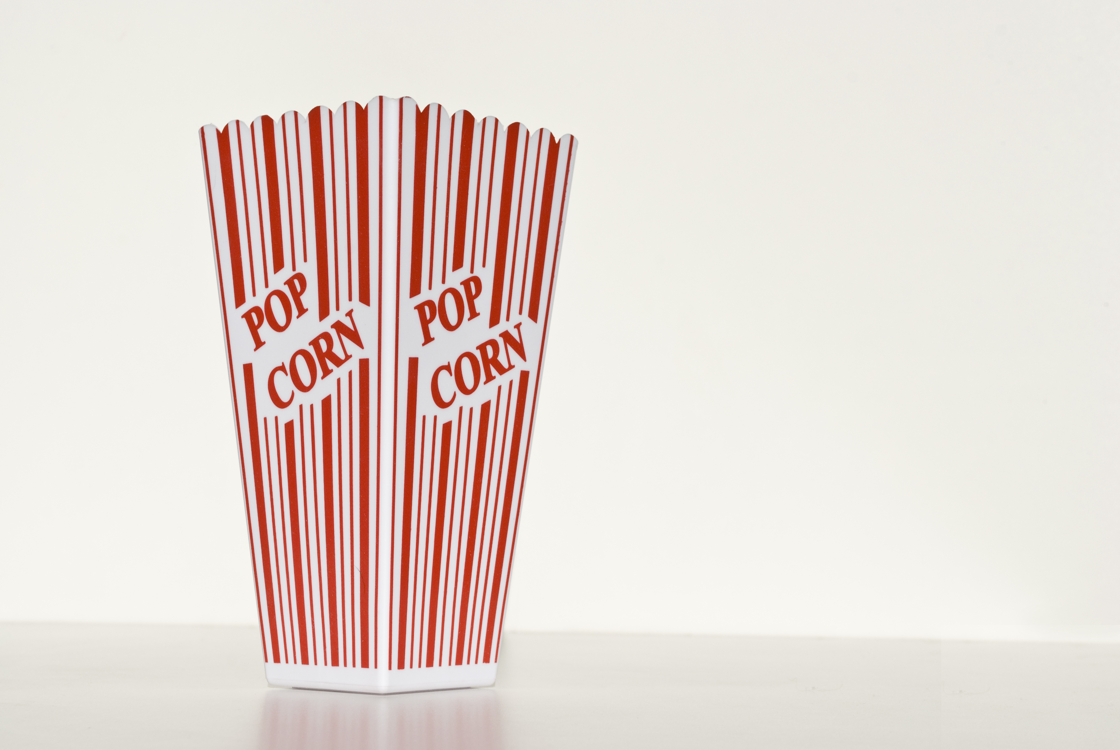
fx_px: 2149
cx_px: 560
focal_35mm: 69
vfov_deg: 19.8
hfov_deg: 29.2
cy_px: 375
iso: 200
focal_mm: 46
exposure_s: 1/500
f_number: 13
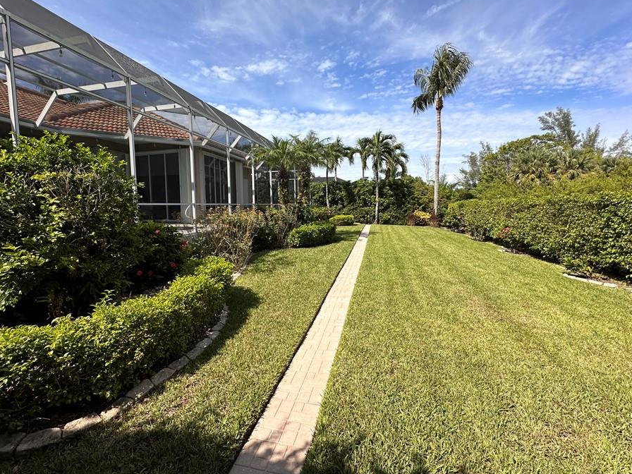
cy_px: 226
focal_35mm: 16
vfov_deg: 78.1
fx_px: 292
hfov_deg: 94.5
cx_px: 304
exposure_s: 1/1742
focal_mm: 2.22
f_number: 2.2
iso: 50
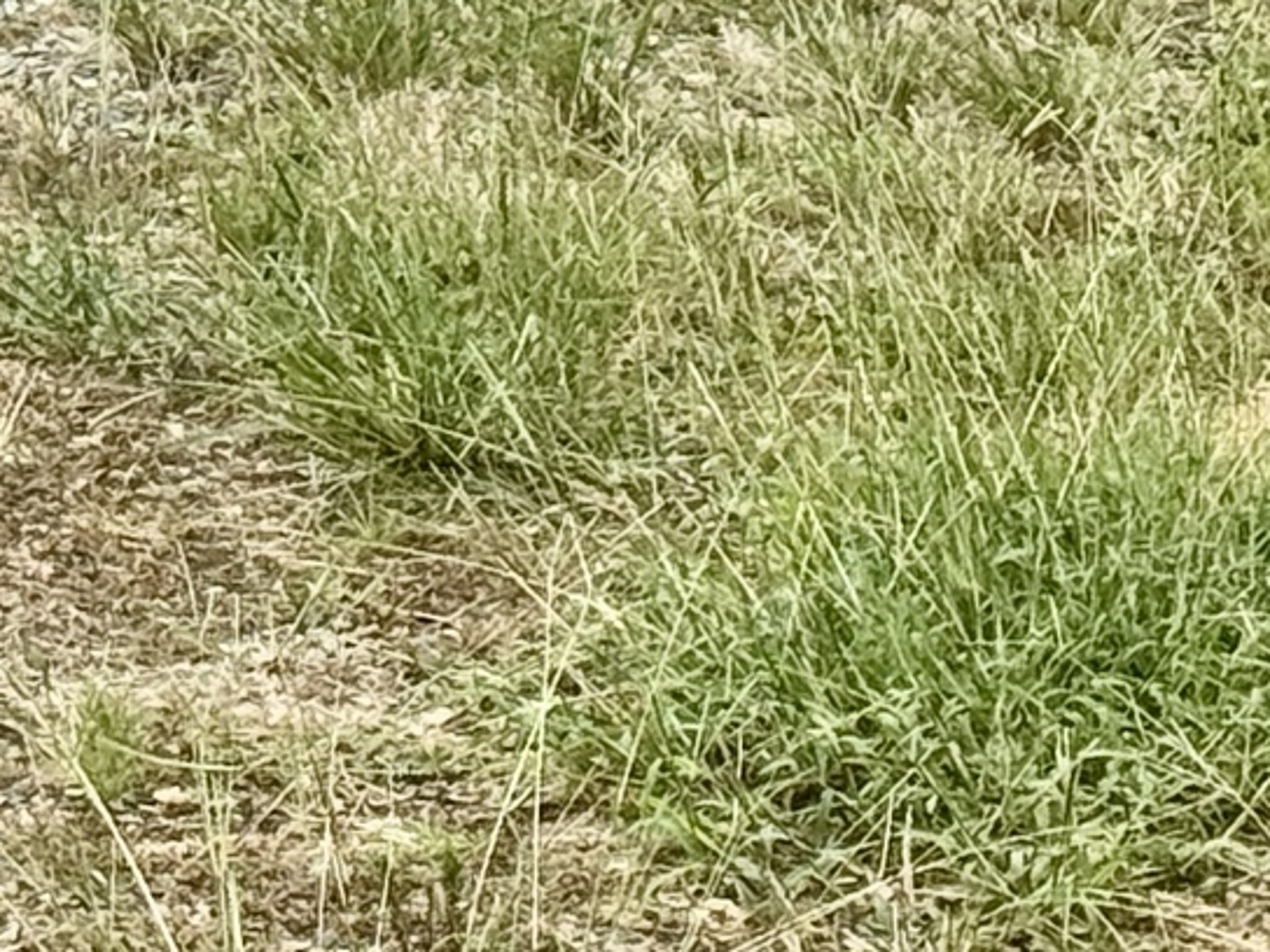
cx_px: 301
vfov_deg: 5.3
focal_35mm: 271
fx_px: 9943
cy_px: -1463
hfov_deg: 7.3
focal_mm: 6.76
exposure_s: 1/2179
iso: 64
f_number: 1.78
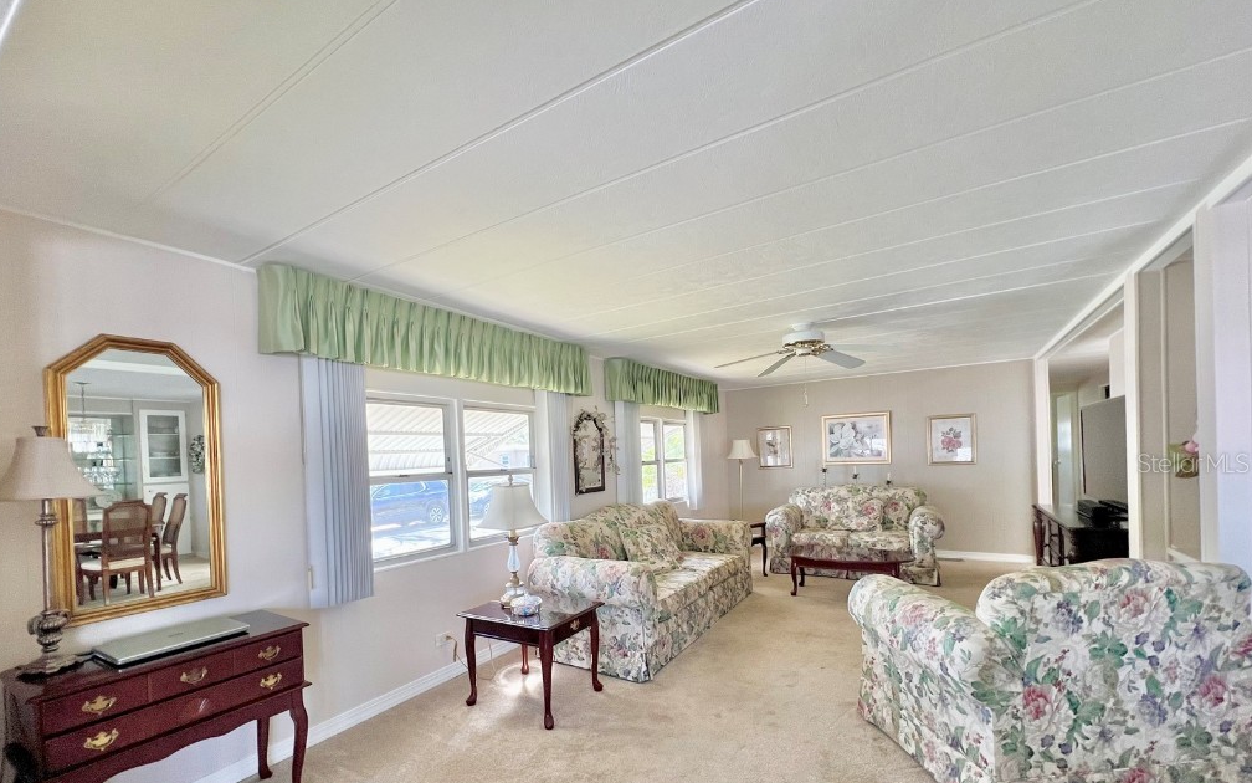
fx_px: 478
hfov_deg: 105.3
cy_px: 462
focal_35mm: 14
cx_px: 619
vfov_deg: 77.9
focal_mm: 1.57
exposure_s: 1/120
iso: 200
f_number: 1.8
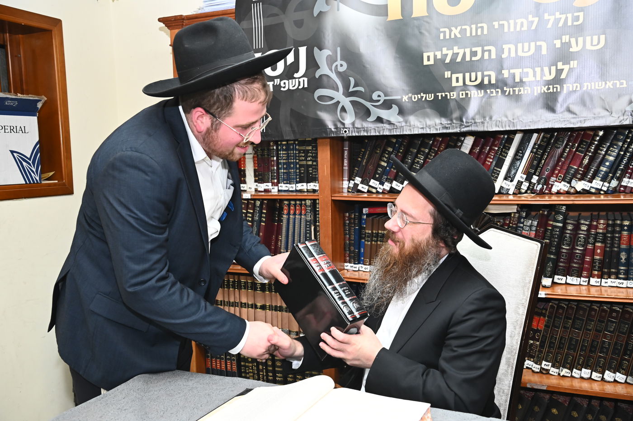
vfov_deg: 37.8
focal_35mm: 35
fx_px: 615
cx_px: 316
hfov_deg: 54.5
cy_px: 210
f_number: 6.3
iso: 2000
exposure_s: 1/125
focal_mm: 35
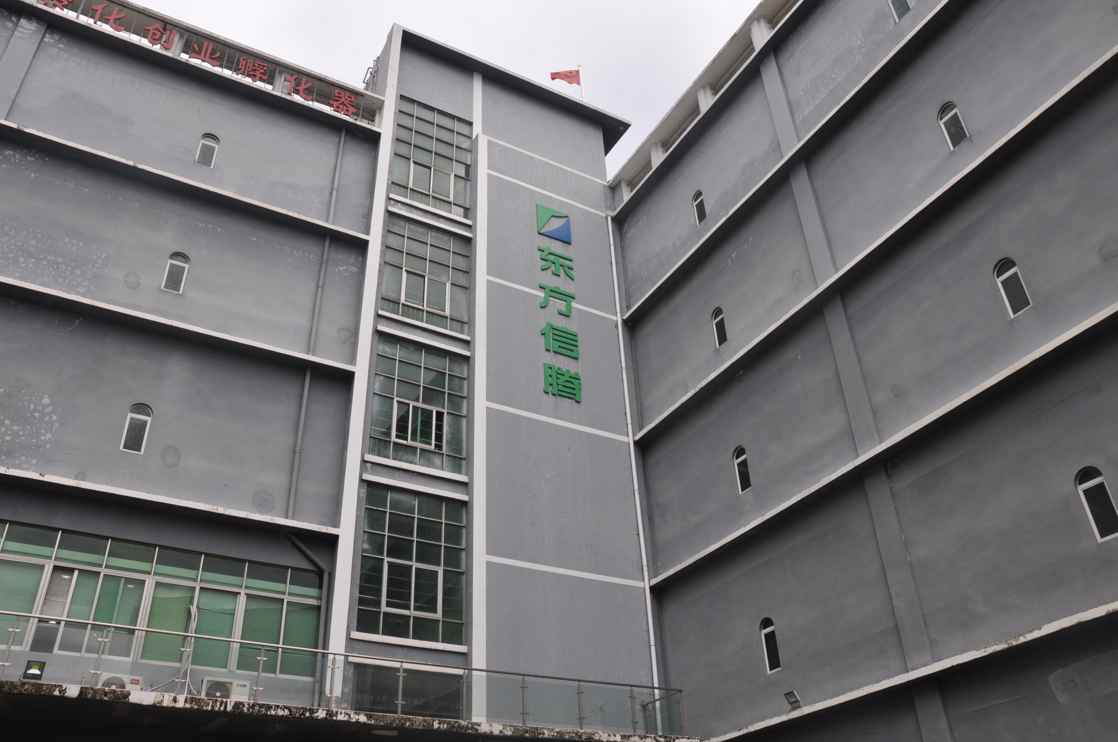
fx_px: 837
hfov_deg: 67.4
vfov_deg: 47.8
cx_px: 559
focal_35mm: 27
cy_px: 371
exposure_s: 1/500
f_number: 11
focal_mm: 18
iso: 640
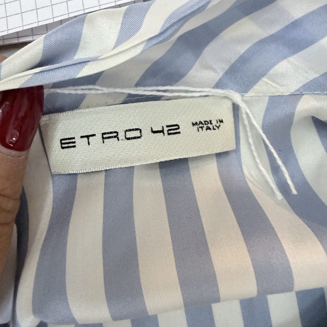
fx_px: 331
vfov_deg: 52.5
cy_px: 160
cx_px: 152
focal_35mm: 31
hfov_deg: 52.5
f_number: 2.2
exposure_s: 1/50
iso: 500
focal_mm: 2.22
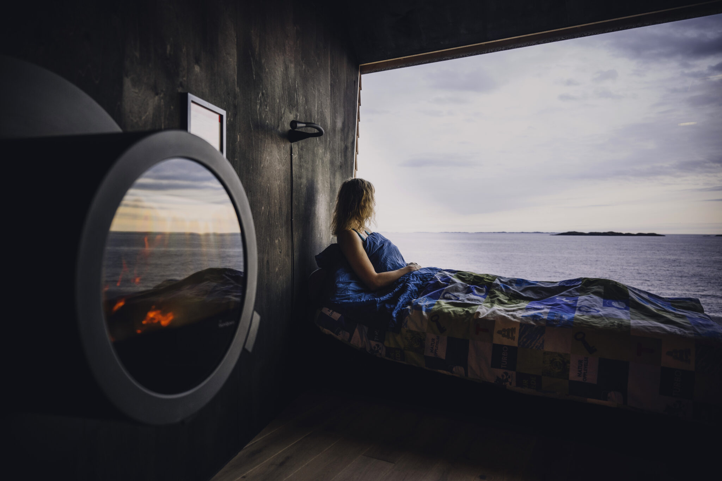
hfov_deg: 73.7
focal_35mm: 24
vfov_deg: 53.1
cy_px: 240
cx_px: 361
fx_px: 481
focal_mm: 24
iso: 160
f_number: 2.8
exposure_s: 1/100
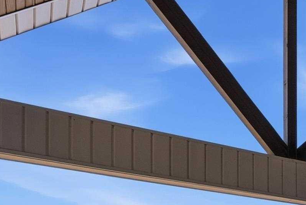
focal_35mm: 60
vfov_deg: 19.1
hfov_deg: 28.4
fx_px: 510
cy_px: 331
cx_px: 381
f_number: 9
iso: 250
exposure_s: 1/800
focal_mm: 16
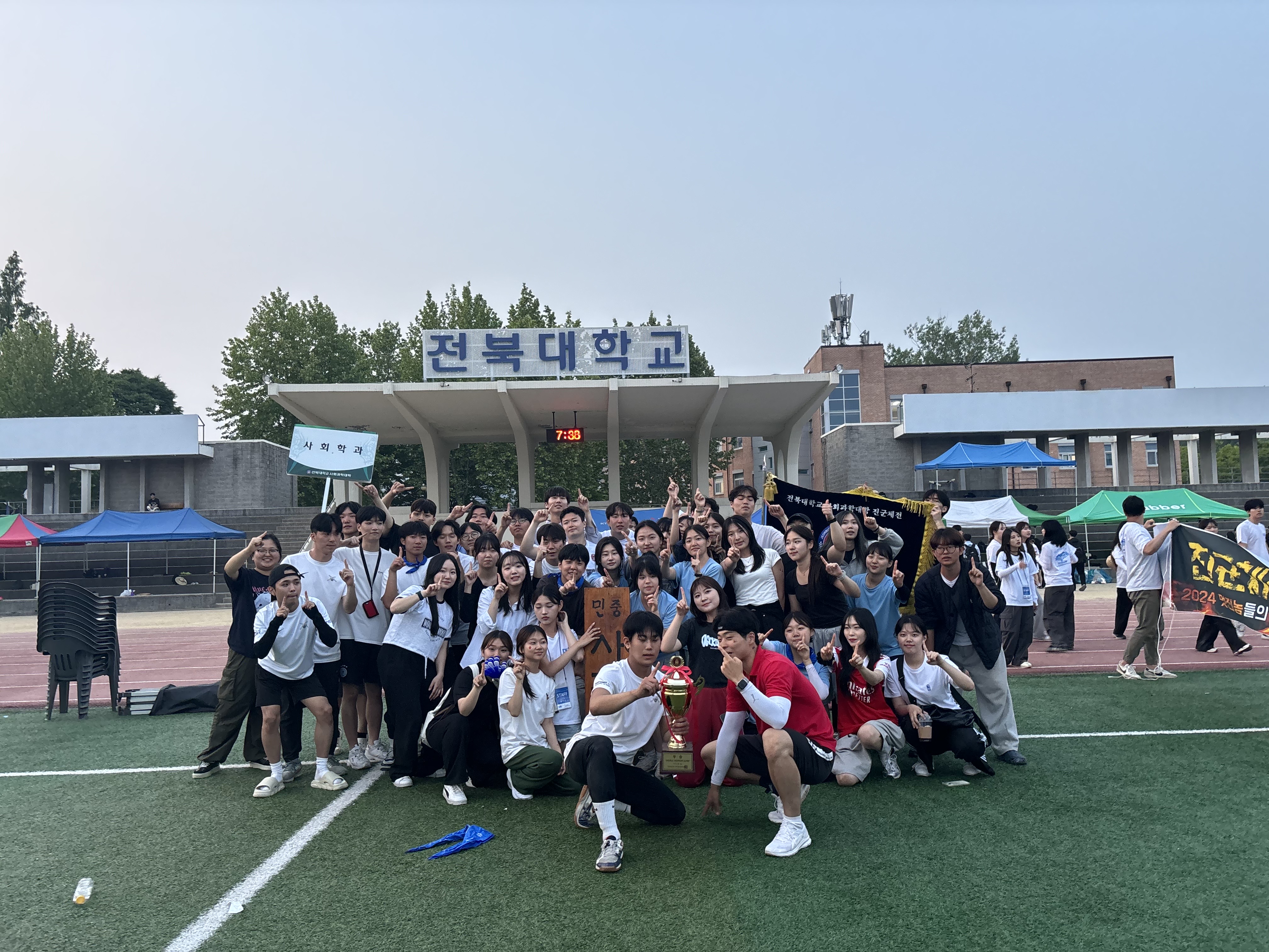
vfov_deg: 53.1
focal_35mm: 26
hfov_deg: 67.3
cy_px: 476
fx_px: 953
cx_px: 634
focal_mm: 5.96
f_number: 1.6
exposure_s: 1/83
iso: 125
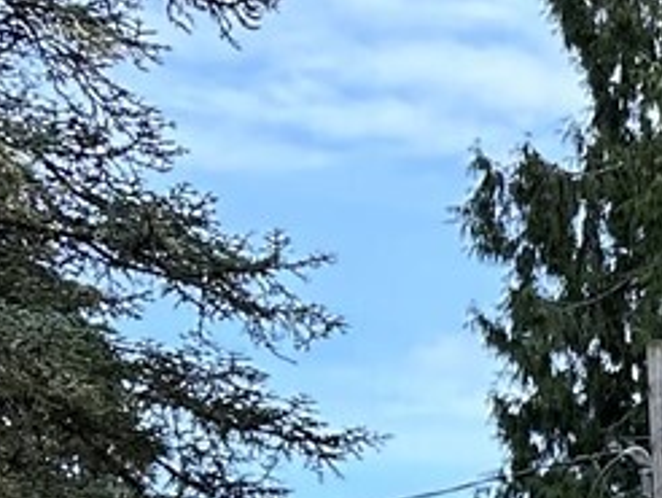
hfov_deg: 10.5
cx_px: 1679
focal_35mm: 156
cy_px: 1354
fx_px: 2986
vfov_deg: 8.4
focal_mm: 6.86
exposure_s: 1/864
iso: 80
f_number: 1.78
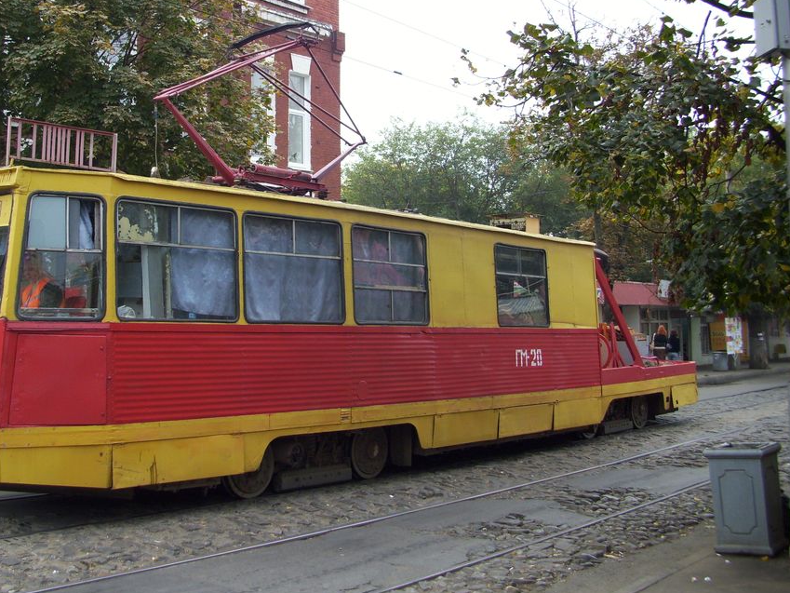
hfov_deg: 45.6
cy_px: 249
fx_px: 936
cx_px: 322
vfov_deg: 35.1
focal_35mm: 41
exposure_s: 1/125
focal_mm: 5.7
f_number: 2.9
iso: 80
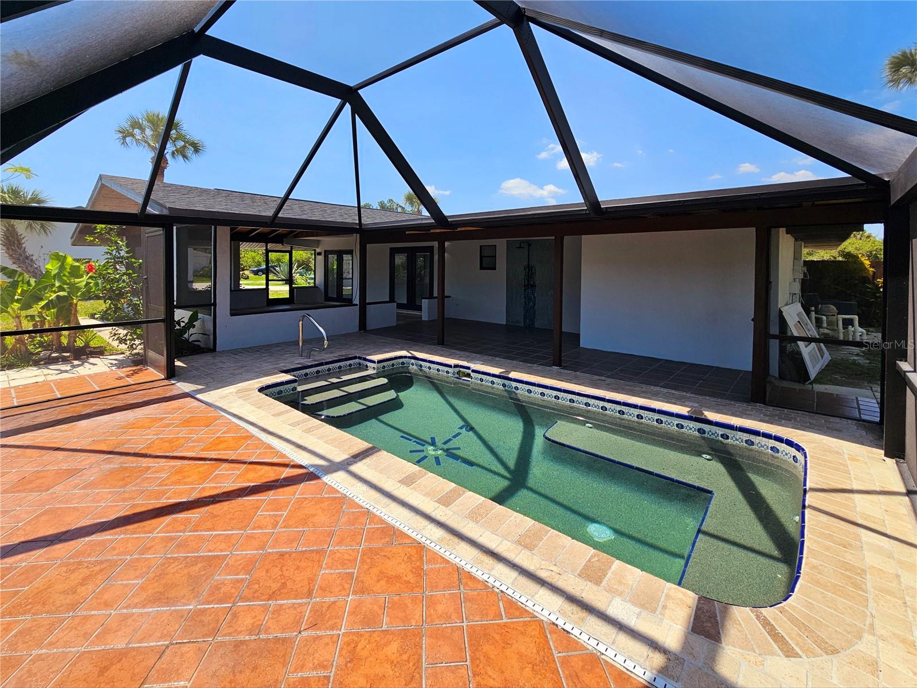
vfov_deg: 89.9
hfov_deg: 106.2
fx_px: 344
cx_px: 458
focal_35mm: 13
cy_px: 344
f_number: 2.2
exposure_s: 1/1250
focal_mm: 2.2
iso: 50
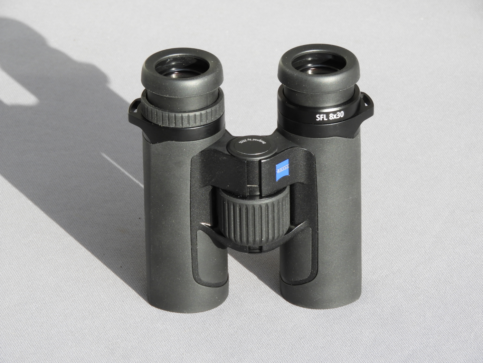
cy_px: 182
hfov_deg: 7.3
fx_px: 3767
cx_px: 242
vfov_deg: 5.5
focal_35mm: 270
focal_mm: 48.4
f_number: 5.5
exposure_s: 1/125
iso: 100
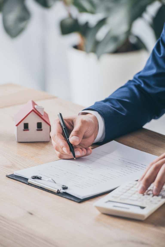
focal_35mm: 200
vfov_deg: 10.3
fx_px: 1374
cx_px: 82
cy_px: 124
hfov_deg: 6.9
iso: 100
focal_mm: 200
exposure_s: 1/200
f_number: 4.5
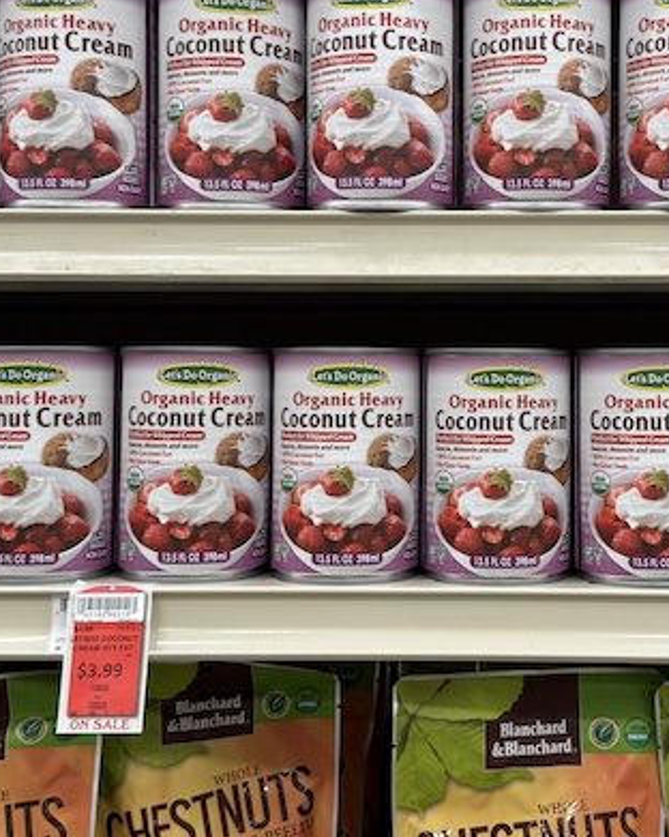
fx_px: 1336
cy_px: 325
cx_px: 459
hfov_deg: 27.9
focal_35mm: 54
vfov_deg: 34.6
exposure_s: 1/120
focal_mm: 6.76
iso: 125
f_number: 1.78
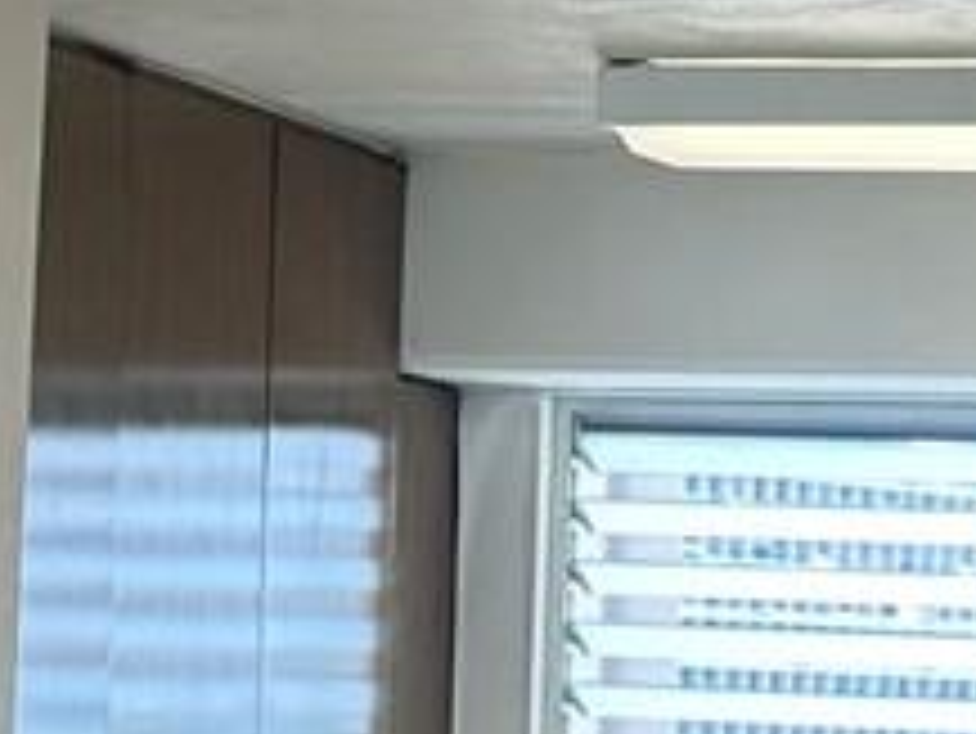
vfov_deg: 8.4
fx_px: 4993
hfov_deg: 11.2
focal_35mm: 177
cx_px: 540
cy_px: 374
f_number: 1.78
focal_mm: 6.86
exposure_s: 1/161
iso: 80
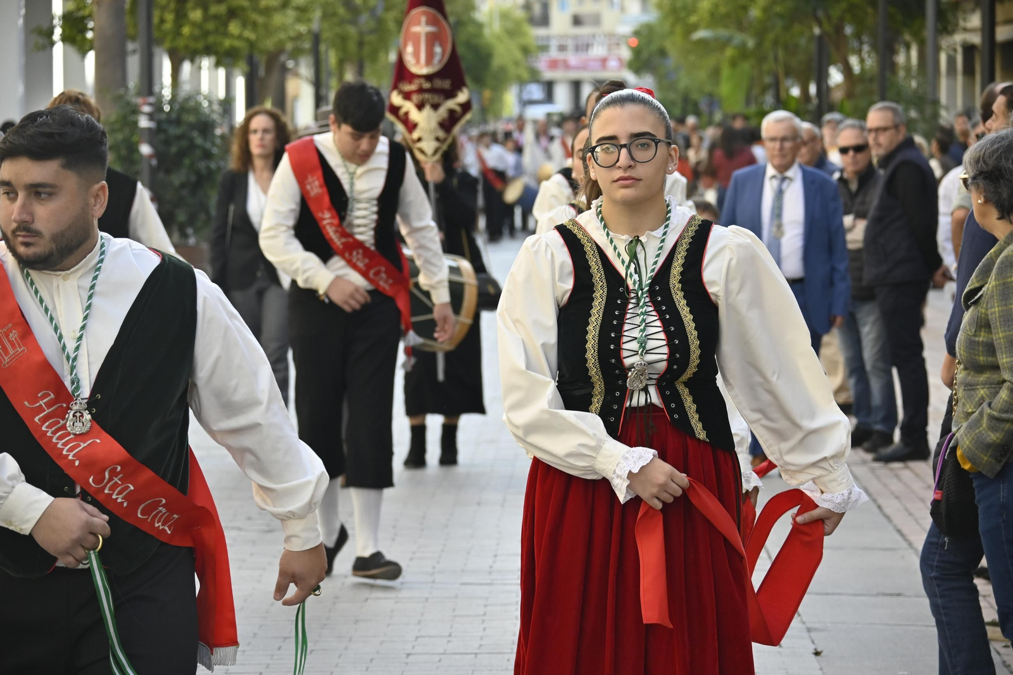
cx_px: 506
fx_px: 3924
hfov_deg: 14.7
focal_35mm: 140
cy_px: 338
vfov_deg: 9.8
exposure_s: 1/400
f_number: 5.6
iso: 500
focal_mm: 93
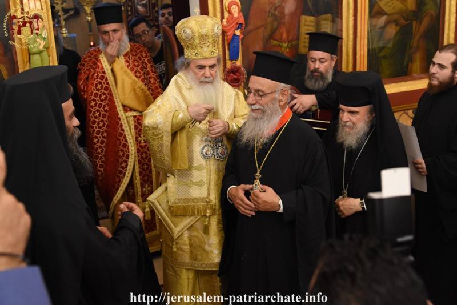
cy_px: 152
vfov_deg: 31.9
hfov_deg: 46.4
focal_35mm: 42
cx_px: 228
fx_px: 533
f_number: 2.8
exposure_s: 1/125
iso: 1600
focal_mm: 28
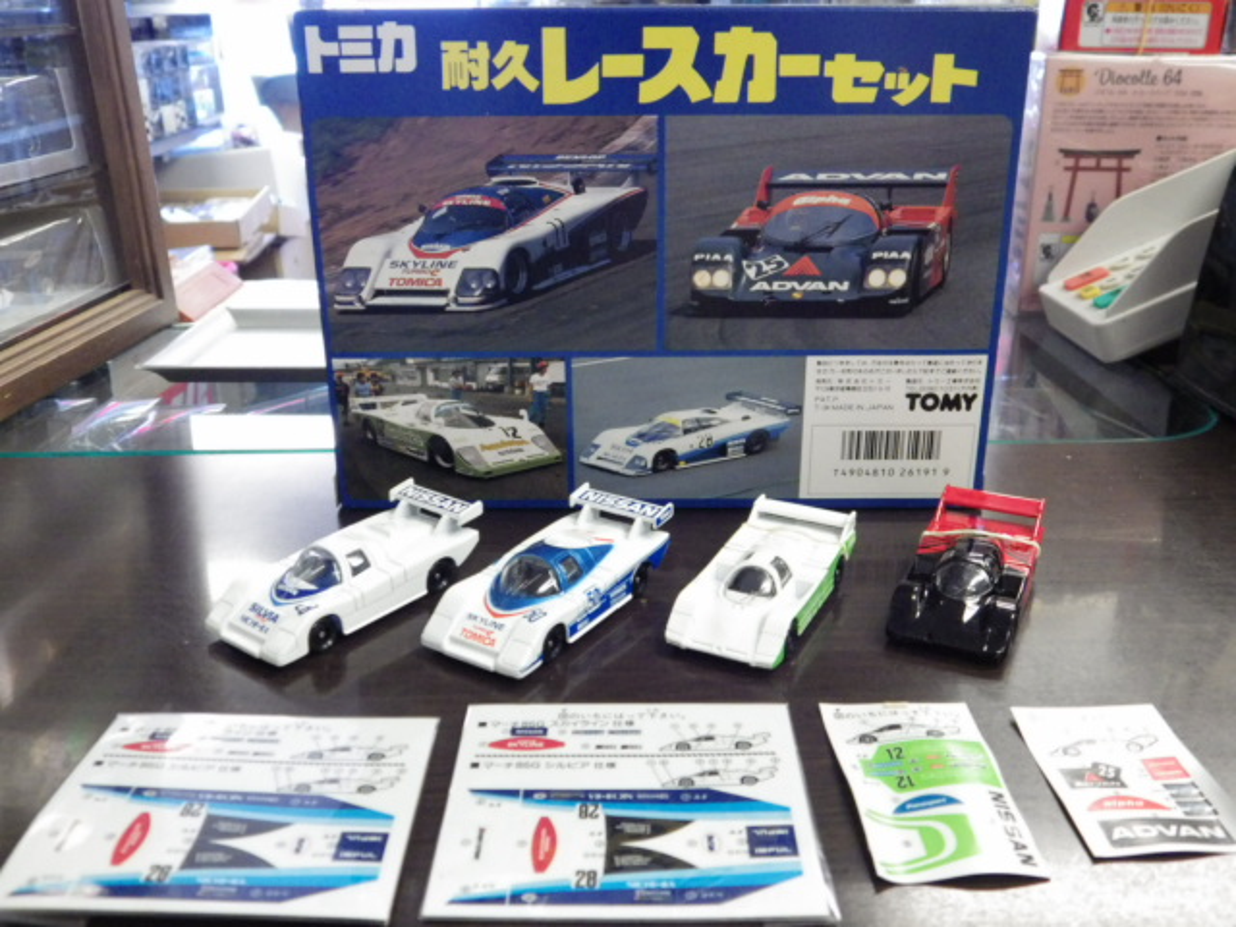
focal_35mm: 34
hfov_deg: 54.0
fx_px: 1214
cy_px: 464
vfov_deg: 41.8
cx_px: 618
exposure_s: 1/50
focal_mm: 6.2
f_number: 3.4
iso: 800
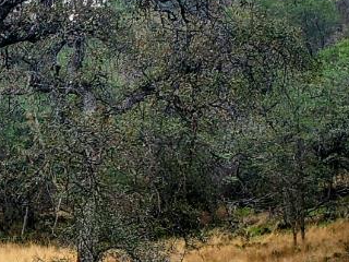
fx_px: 1230
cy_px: 213
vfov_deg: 12.1
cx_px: -120
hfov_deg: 15.3
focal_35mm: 122
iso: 50
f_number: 2.4
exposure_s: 1/466
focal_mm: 4.3
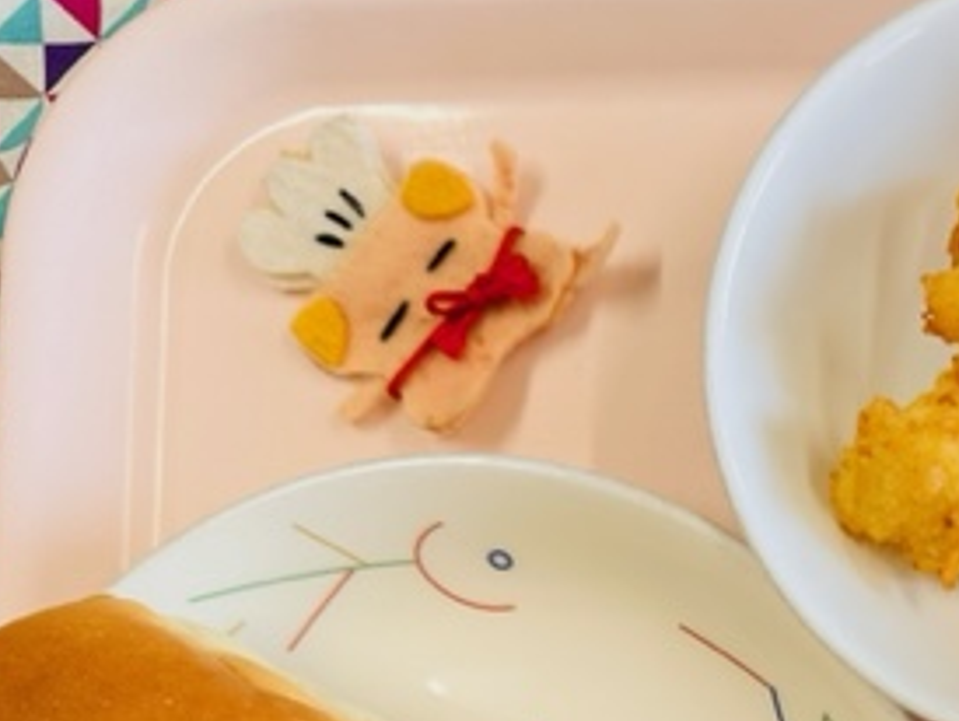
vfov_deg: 24.8
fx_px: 1553
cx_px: 1026
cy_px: 738
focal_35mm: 56
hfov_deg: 31.0
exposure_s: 1/121
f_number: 1.78
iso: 80
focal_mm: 6.86
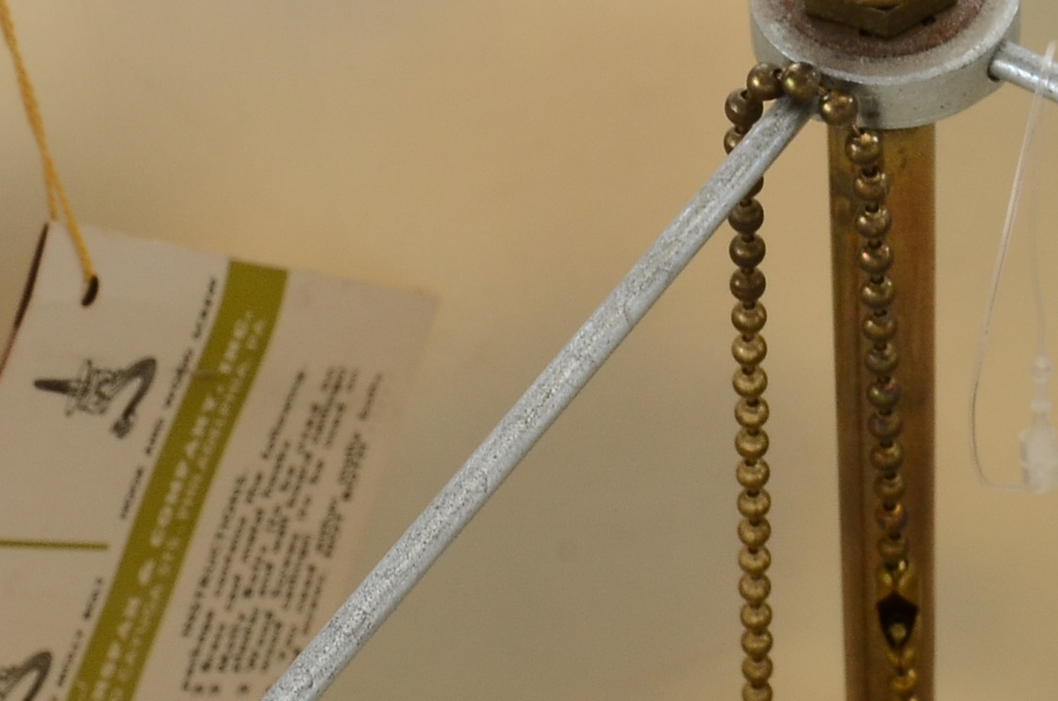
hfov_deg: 16.6
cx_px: 906
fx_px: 3597
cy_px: -63
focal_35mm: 123
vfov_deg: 11.0
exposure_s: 1/60
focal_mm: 25
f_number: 18
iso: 250
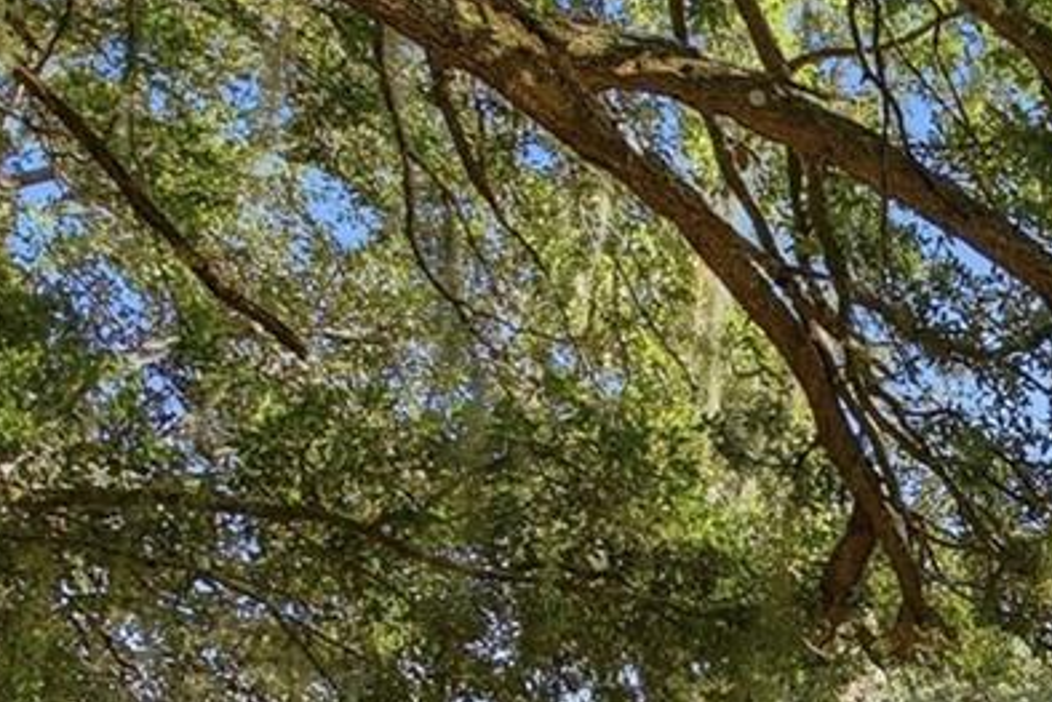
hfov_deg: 23.5
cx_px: 1647
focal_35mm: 65
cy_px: 1022
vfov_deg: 18.7
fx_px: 1900
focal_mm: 16
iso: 100
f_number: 8
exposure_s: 1/500
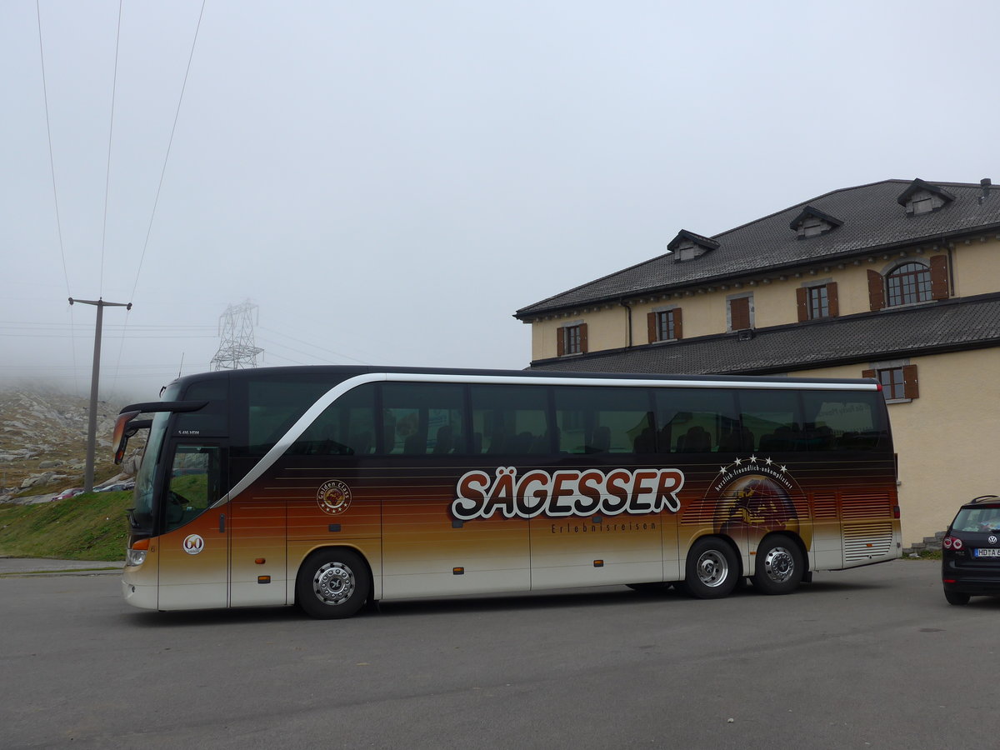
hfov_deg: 54.0
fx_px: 982
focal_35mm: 34
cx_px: 500
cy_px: 375
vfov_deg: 41.8
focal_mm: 7
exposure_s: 1/640
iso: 80
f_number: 2.8
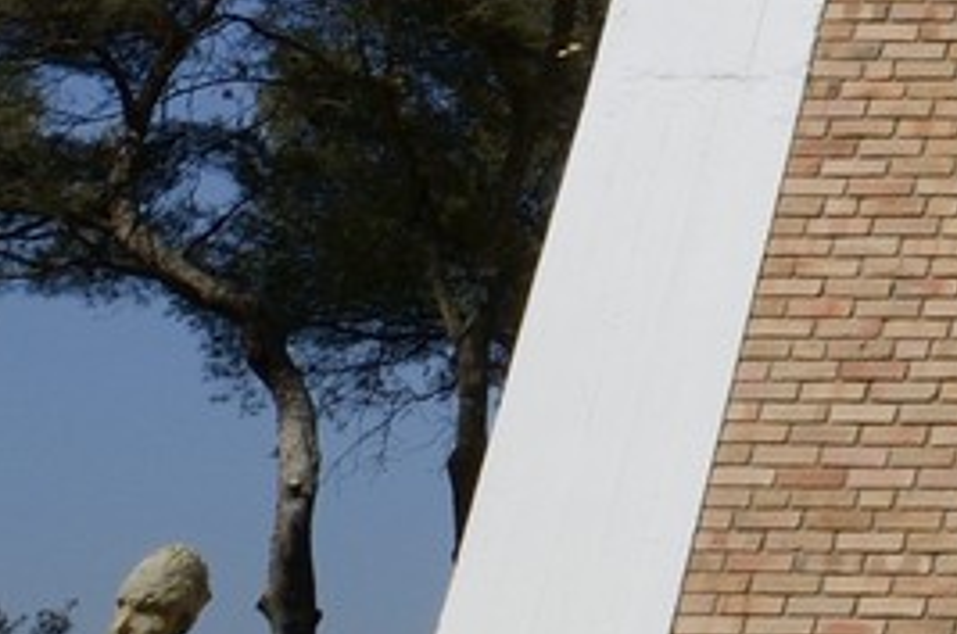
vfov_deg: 8.3
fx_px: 3821
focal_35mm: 144
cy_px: -1171
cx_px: 2724
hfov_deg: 10.7
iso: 200
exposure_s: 1/200
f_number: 22
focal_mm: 24
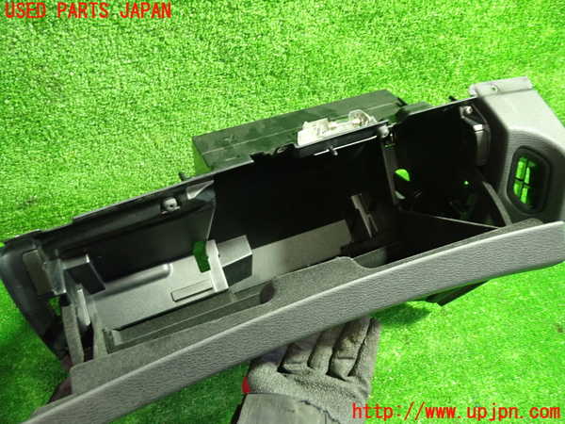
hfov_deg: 60.0
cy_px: 212
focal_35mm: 30
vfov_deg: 46.8
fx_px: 490
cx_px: 282
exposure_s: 1/25
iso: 800
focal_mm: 5.4
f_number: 2.3
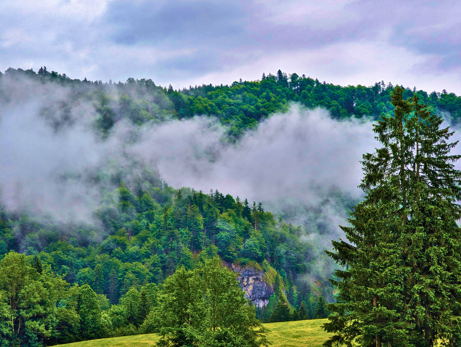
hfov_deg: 18.5
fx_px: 1414
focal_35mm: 106
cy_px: 174
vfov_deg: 14.0
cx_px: 230
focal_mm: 19
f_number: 3.5
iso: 38
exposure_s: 1/171
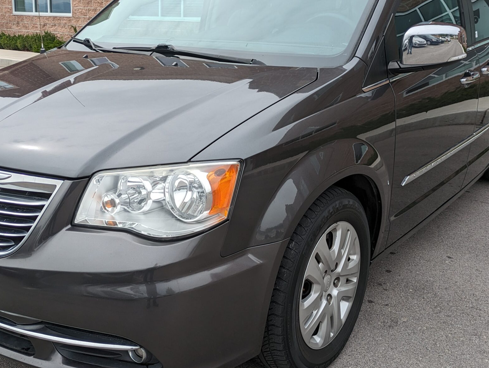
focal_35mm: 41
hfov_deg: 45.8
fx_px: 579
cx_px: 239
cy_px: 166
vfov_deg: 35.1
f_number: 1.89
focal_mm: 5.43
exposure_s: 1/888
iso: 35
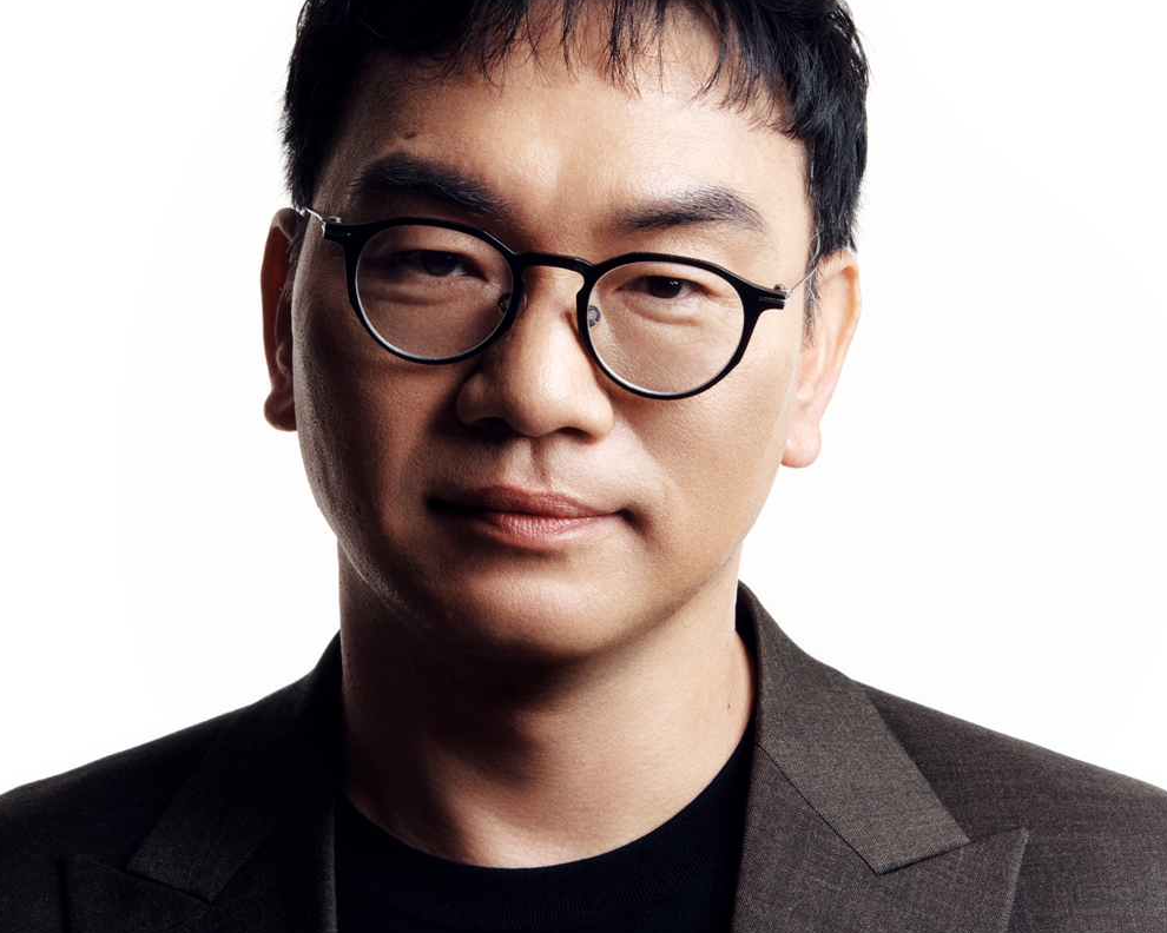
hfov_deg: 16.3
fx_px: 4076
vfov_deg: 13.1
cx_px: 582
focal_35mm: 118
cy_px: 456
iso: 1600
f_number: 13
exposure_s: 1/125
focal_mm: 55
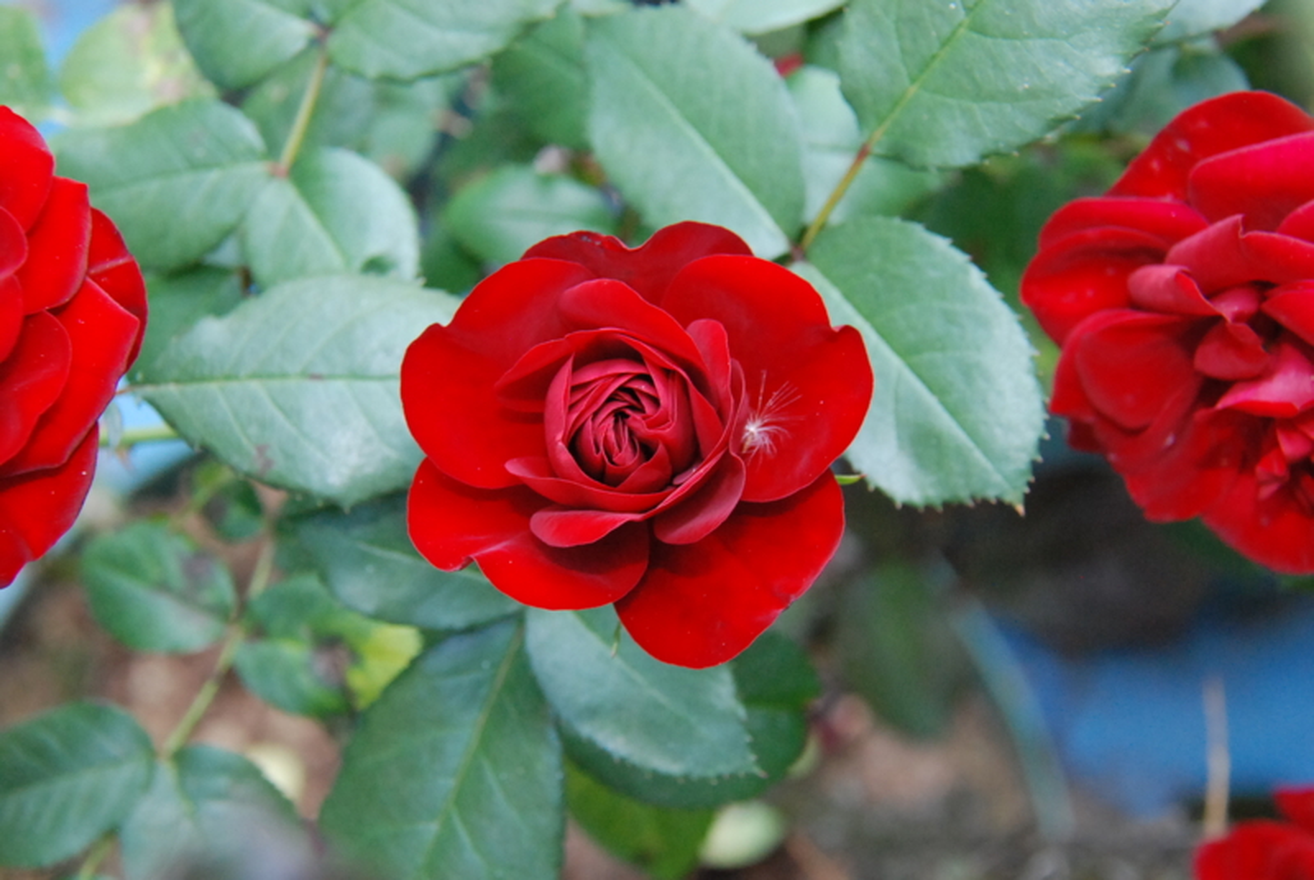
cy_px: 440
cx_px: 657
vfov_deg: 12.7
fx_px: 3948
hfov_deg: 18.9
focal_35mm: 108
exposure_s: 1/100
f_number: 8
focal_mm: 72
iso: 1600
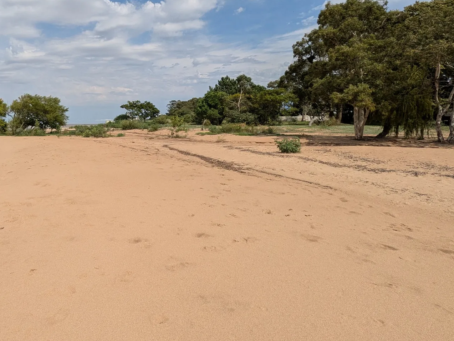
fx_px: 289
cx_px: 138
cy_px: 104
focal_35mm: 22
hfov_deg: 73.2
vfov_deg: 59.2
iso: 53
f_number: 2.2
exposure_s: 1/3106
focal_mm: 1.83
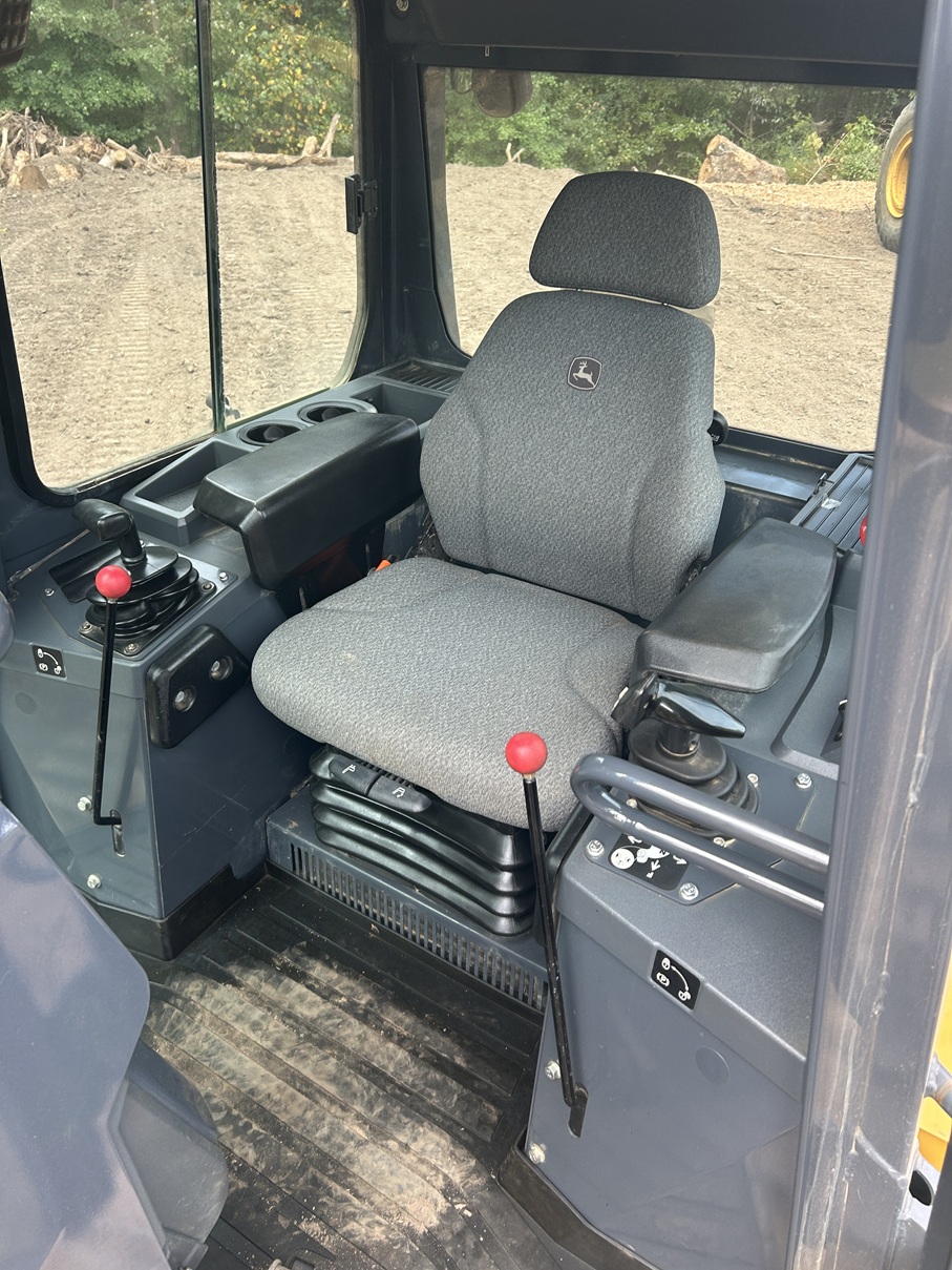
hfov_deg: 53.1
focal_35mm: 26
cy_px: 635
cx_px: 476
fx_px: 953
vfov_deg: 67.3
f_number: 1.5
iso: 40
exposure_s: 1/228
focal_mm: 5.7
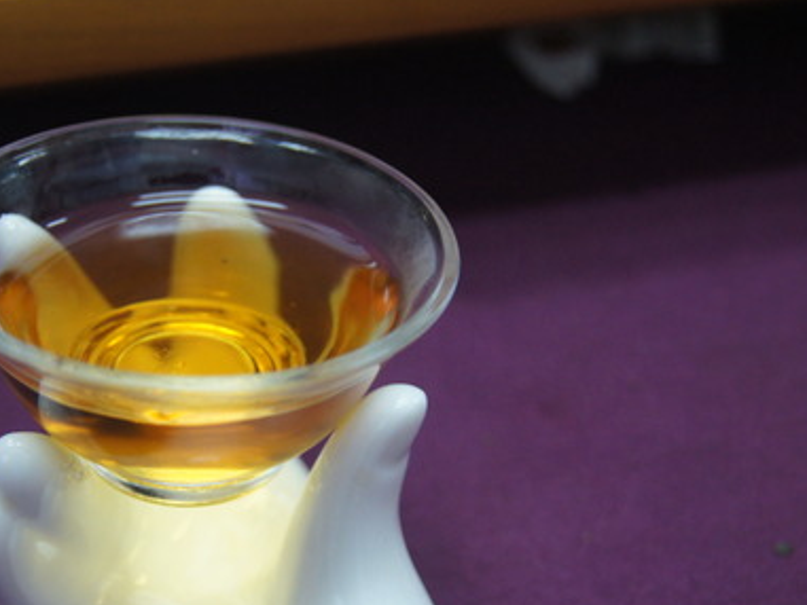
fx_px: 1586
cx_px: 312
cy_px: 410
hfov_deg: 28.5
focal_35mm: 68
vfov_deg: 21.5
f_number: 4.5
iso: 1000
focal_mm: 30
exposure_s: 1/50
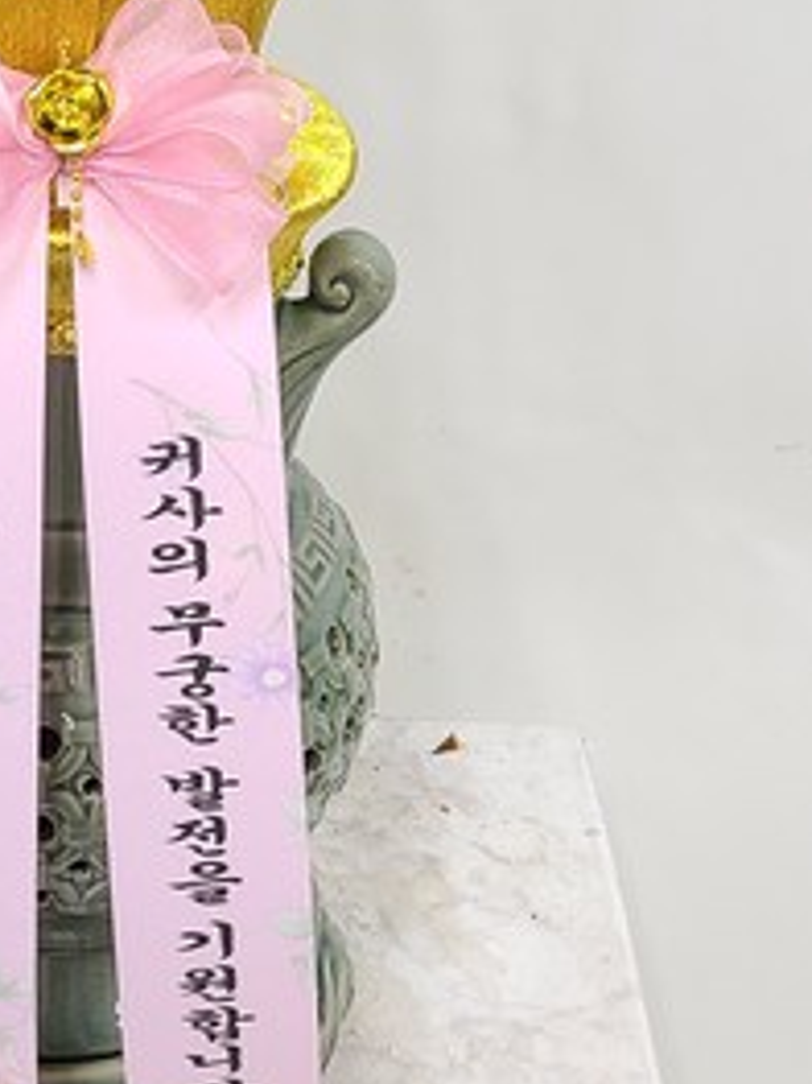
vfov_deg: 22.6
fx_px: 2473
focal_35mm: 79
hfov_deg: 18.2
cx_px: 0
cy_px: -251
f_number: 1.8
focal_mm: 5.4
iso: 100
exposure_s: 1/60
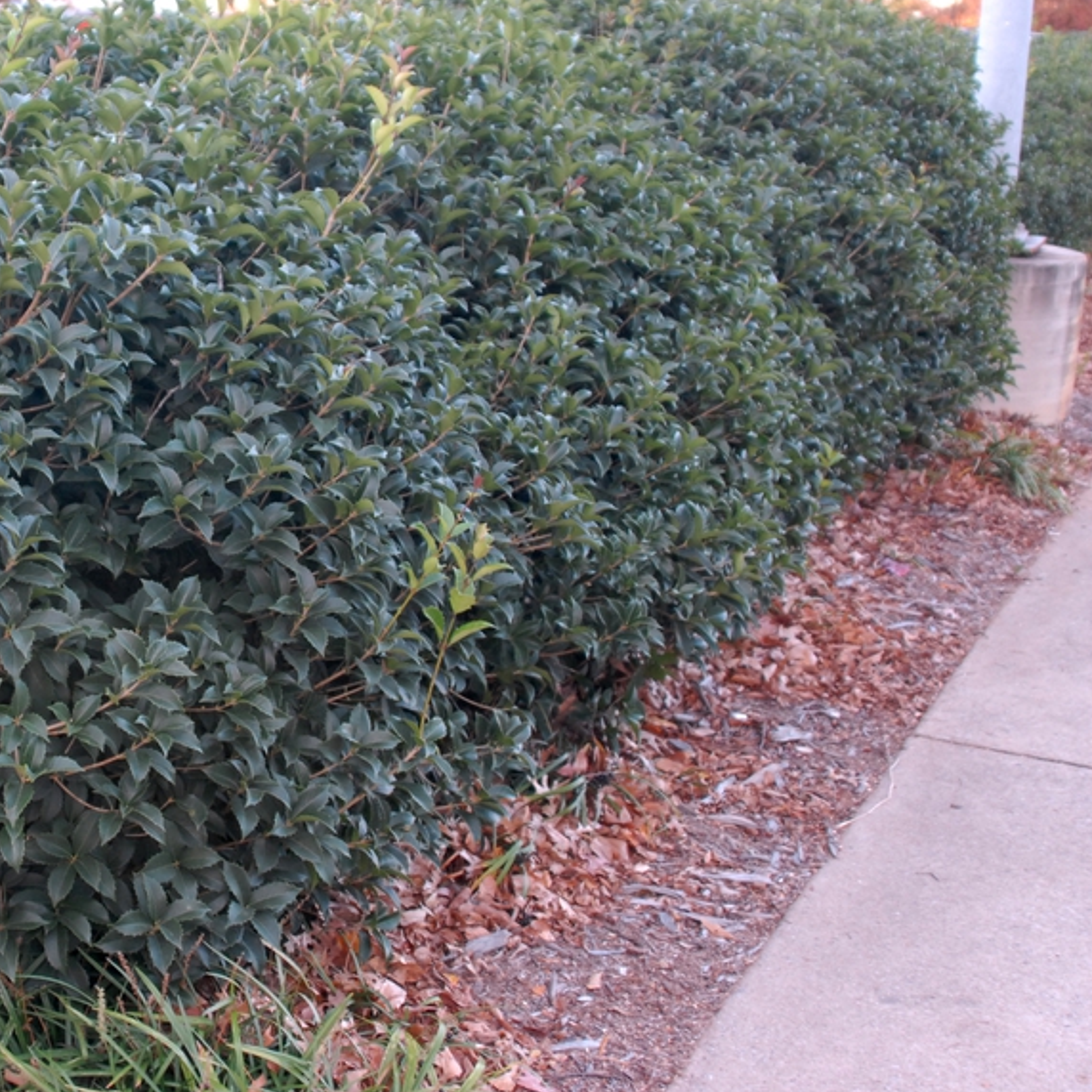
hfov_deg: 26.1
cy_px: 482
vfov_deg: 26.9
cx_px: 122
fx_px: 2284
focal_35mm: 64
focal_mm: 28
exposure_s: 1/45
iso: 400
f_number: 3.5
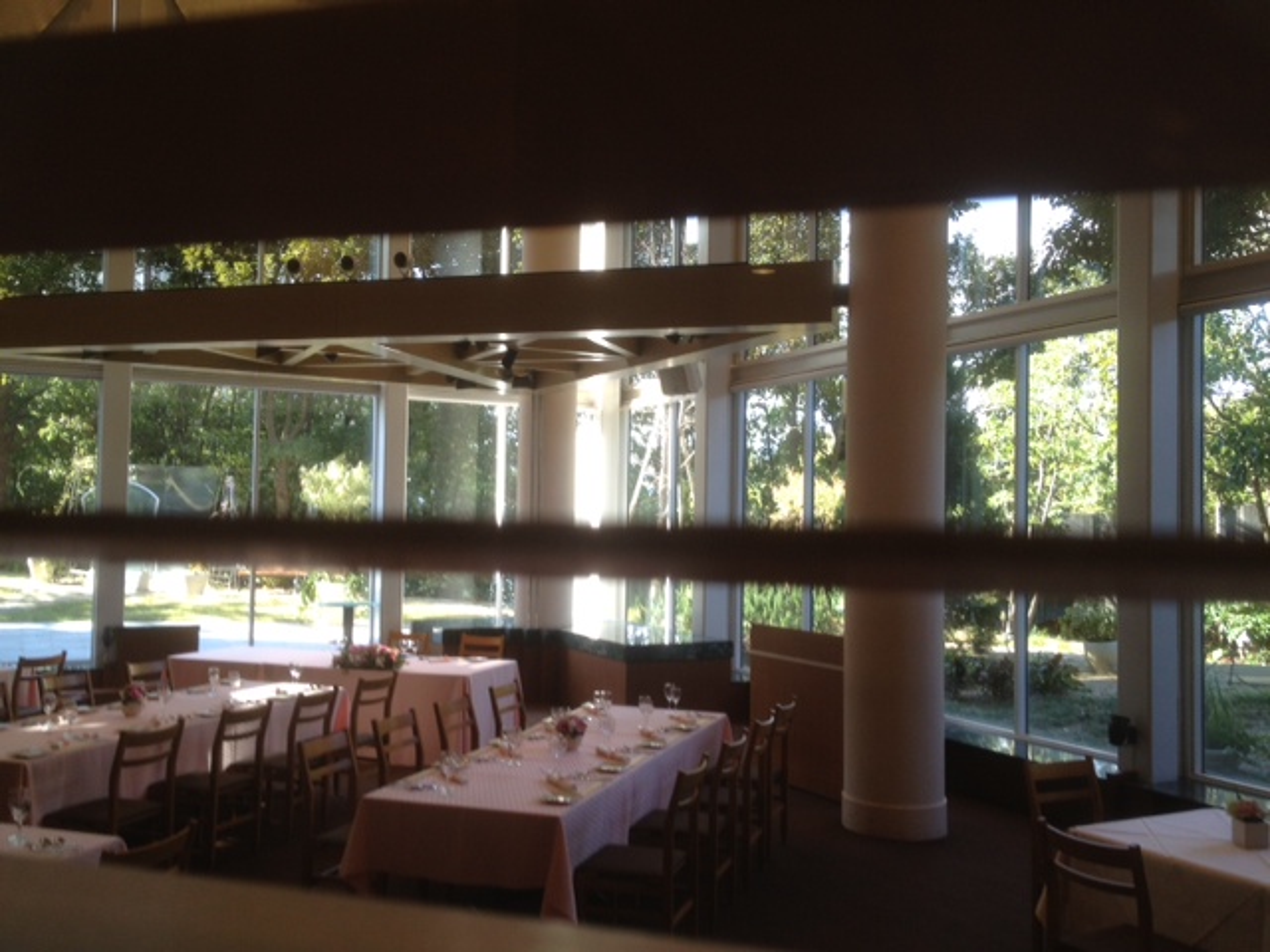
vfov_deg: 40.7
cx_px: 635
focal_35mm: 35
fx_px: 1284
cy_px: 476
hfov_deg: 52.6
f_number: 2.4
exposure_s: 1/60
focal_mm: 4.28
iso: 80
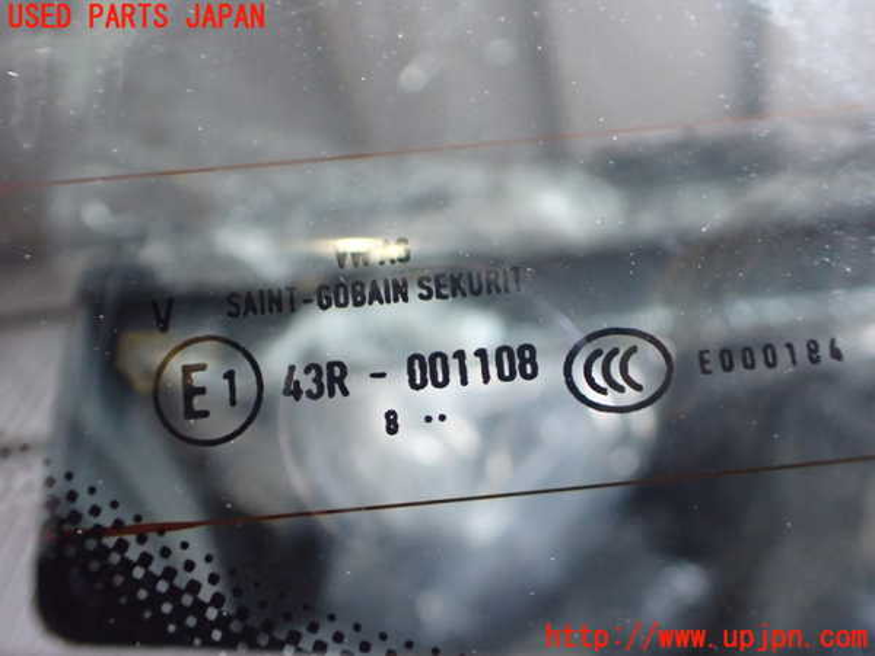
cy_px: 328
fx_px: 758
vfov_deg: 46.8
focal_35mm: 30
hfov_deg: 60.0
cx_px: 438
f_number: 2.3
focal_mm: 5.4
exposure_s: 1/30
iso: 1000
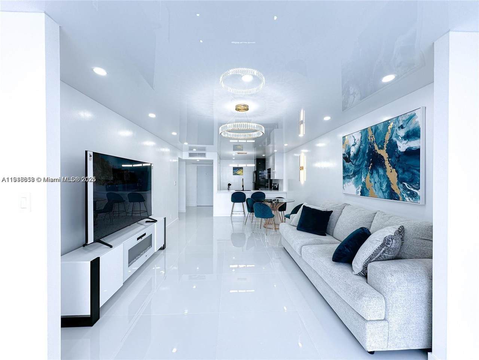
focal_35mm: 14
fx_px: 194
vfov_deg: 85.7
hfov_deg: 102.1
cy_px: 180
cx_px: 240
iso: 40
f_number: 2.2
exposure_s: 1/140
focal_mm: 2.22
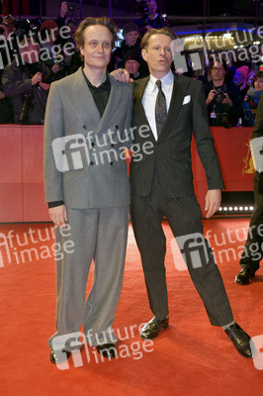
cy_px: 198
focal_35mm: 48
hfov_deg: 28.0
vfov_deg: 41.1
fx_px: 527
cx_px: 132
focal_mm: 48
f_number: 5.6
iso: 1600
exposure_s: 1/250
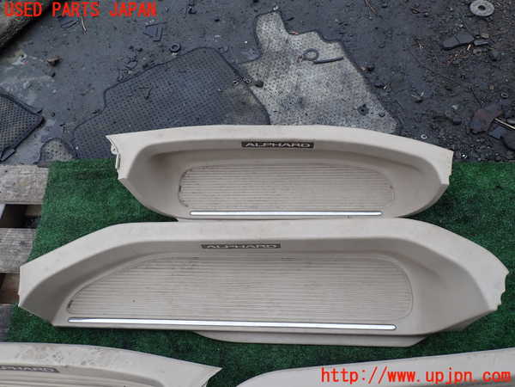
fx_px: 372
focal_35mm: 25
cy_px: 194
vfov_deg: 54.9
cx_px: 258
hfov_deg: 69.4
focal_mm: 4.5
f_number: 2.8
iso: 100
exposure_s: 1/640
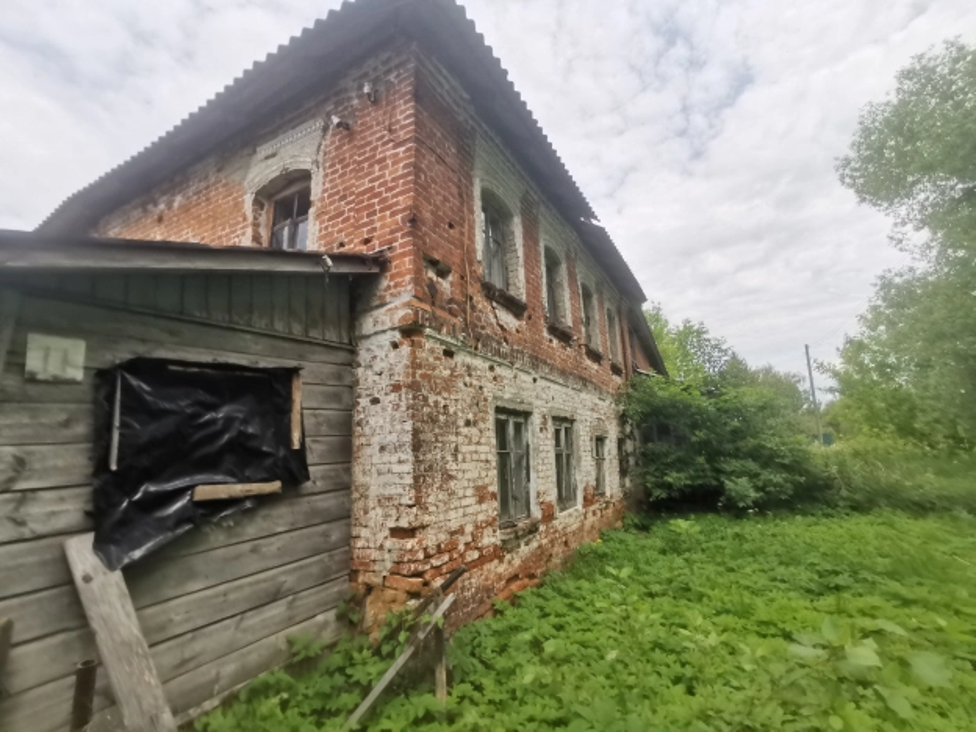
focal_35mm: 17
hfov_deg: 91.0
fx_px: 479
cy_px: 366
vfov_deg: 74.7
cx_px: 488
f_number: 2.2
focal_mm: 2.23
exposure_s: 1/1189
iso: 50
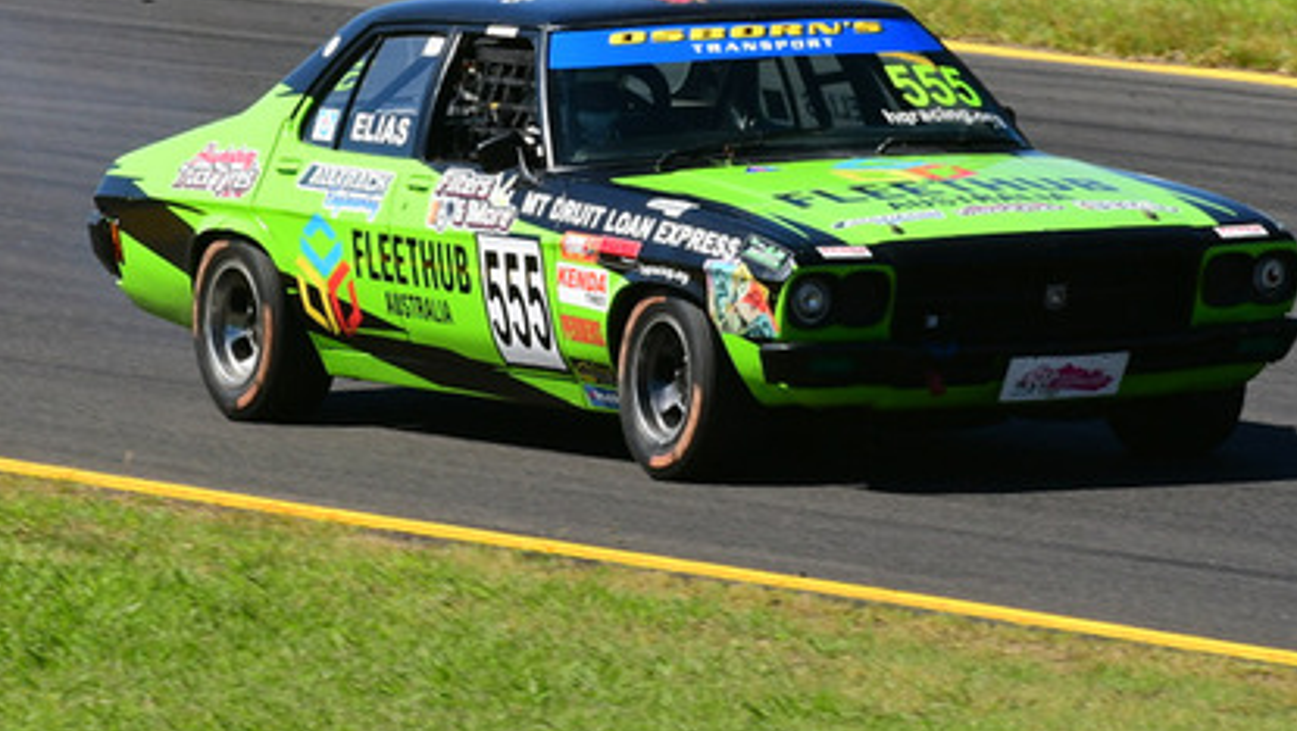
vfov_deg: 1.7
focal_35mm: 727
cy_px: -91
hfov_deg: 3.0
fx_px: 25017
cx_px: 472
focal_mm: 240
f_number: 11
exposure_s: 1/640
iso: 500
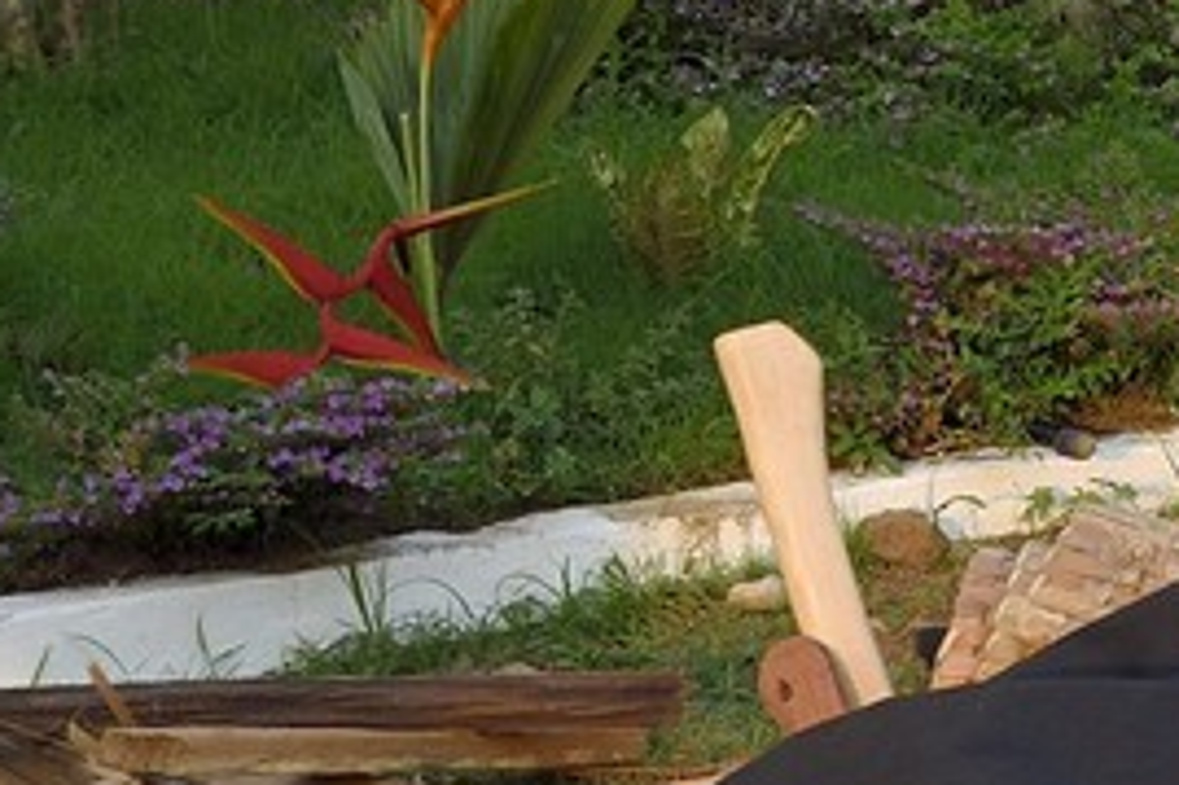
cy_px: 26
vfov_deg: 6.6
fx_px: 6808
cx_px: 3204
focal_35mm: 208
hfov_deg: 8.6
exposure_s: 1/160
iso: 400
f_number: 10
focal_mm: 35
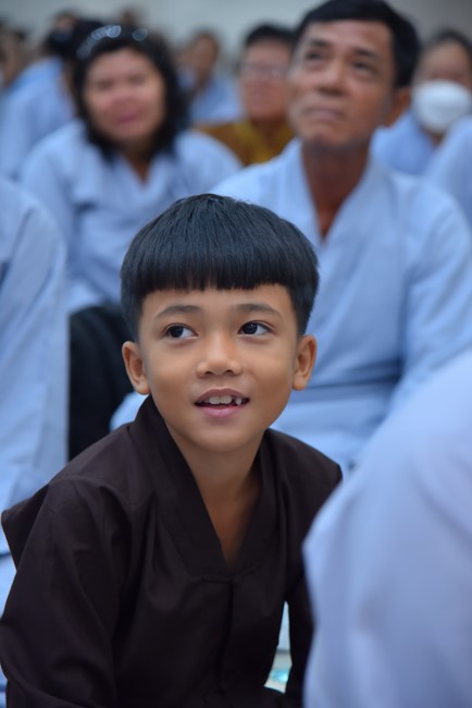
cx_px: 236
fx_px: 2063
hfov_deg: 13.1
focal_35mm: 105
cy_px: 354
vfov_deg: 19.4
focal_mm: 105
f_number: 4.5
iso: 1250
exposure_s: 1/125
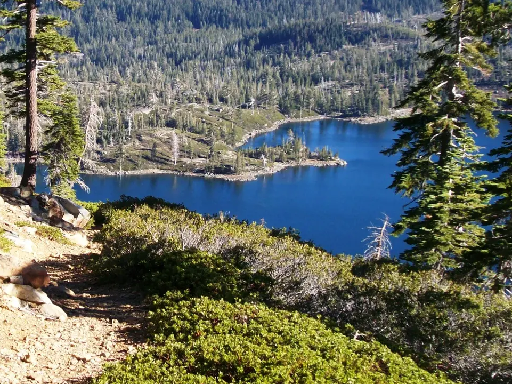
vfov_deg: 17.5
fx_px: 1242
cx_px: 136
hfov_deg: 23.1
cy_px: 151
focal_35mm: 84
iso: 80
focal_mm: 9.4
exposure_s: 1/496
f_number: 3.4
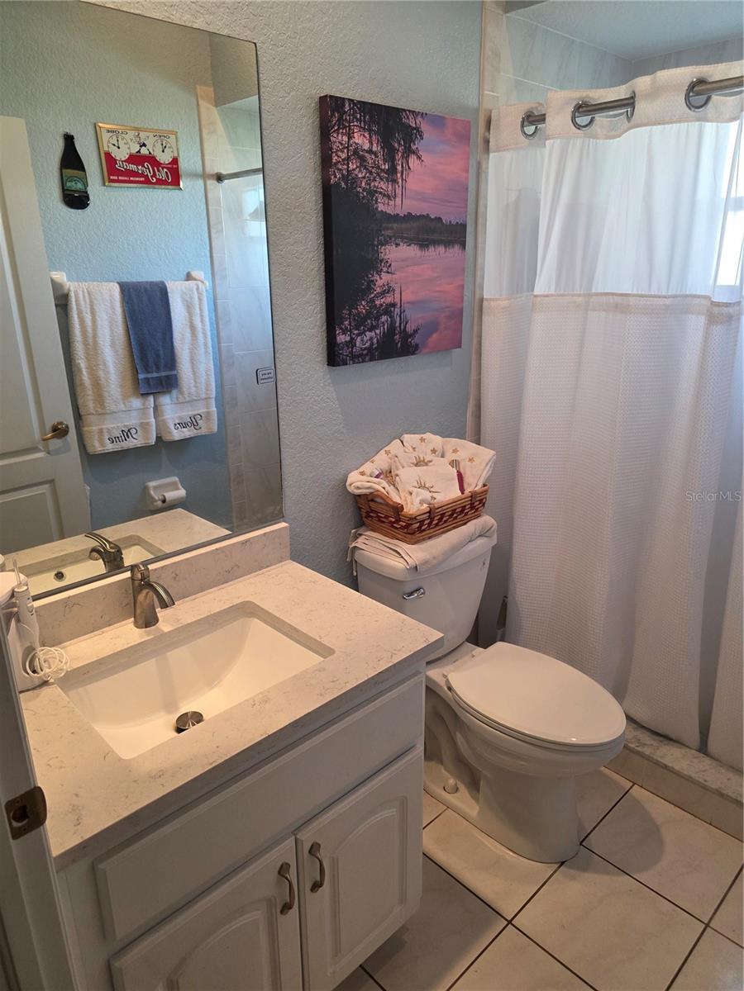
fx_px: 659
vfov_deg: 73.9
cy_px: 496
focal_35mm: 23
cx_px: 372
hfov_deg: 58.9
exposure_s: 1/120
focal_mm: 6.3
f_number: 1.7
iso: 200
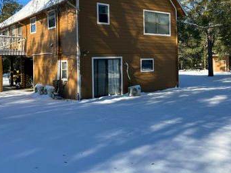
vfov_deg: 37.3
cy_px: 57
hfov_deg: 48.9
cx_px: 107
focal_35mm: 38
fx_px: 254
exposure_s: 1/2222
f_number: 1.6
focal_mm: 5.1
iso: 50
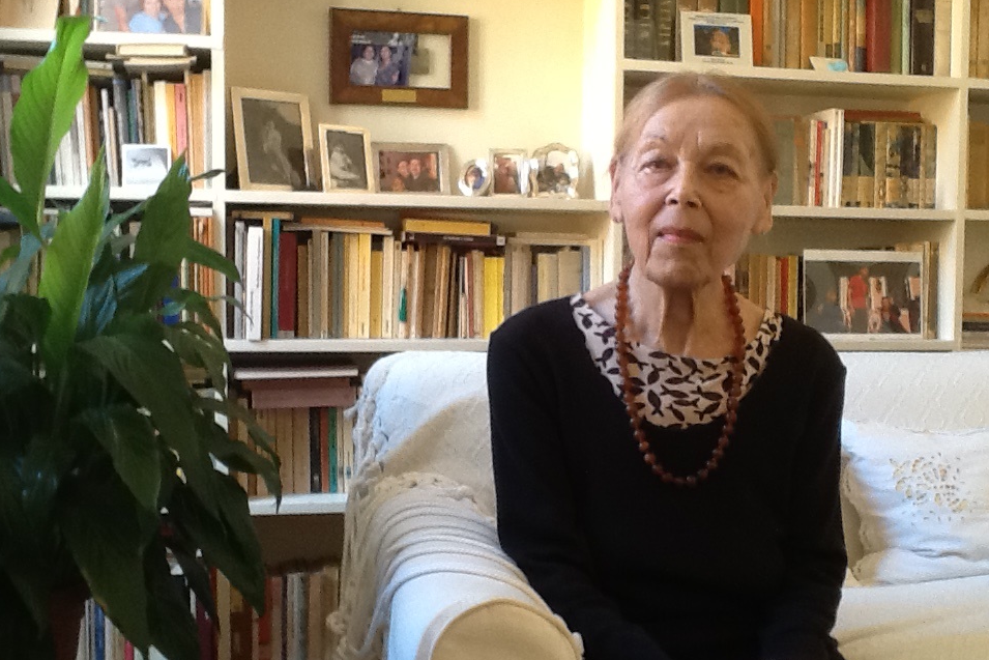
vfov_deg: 29.2
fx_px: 1264
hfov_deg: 42.7
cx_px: 494
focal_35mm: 46
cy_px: 360
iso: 100
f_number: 2.4
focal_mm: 2.03
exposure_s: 1/30
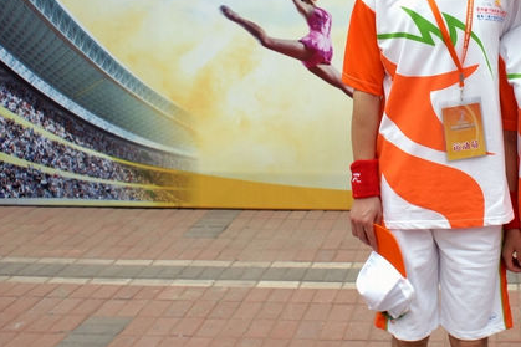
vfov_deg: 21.2
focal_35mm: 63
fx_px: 911
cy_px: 54
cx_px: 451
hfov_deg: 30.7
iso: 200
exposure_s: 1/640
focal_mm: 22
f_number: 5.6
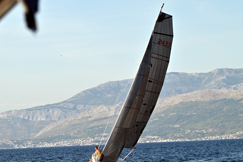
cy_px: 98
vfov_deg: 7.9
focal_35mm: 173
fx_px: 1168
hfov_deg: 11.9
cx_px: 108
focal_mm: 135
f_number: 29
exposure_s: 1/160
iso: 360
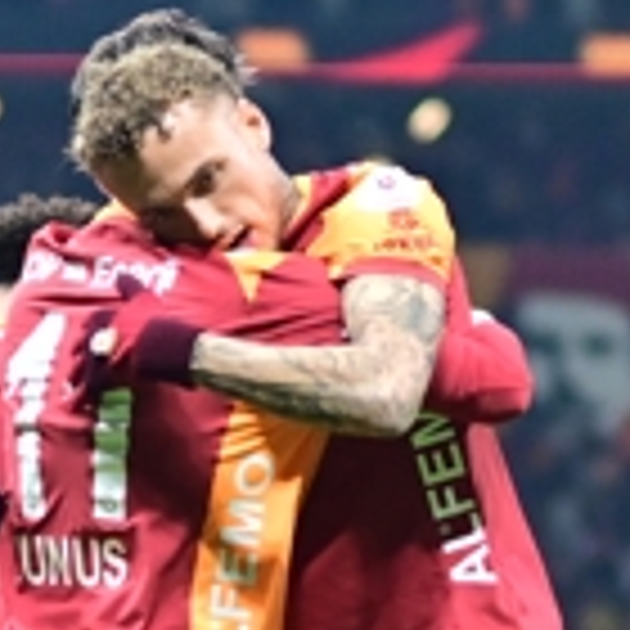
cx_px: 76
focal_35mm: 364
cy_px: 565
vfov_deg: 4.8
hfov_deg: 4.8
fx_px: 7495
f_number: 1.2
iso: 1000
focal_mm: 50
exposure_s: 1/3200
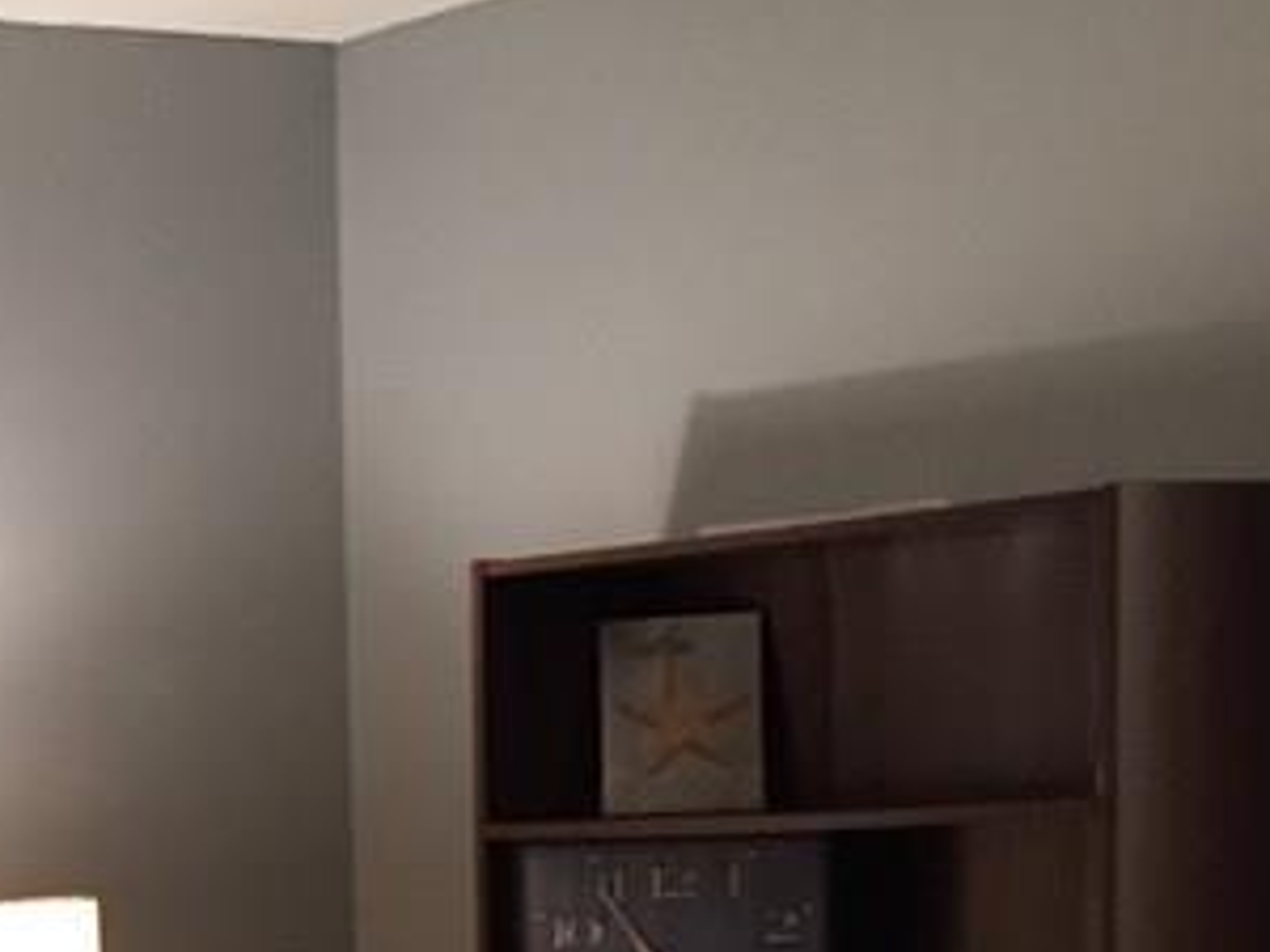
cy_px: 1269
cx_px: -470
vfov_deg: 14.3
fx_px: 3632
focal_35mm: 99
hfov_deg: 18.2
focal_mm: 4.15
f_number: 2.2
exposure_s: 1/17
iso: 250
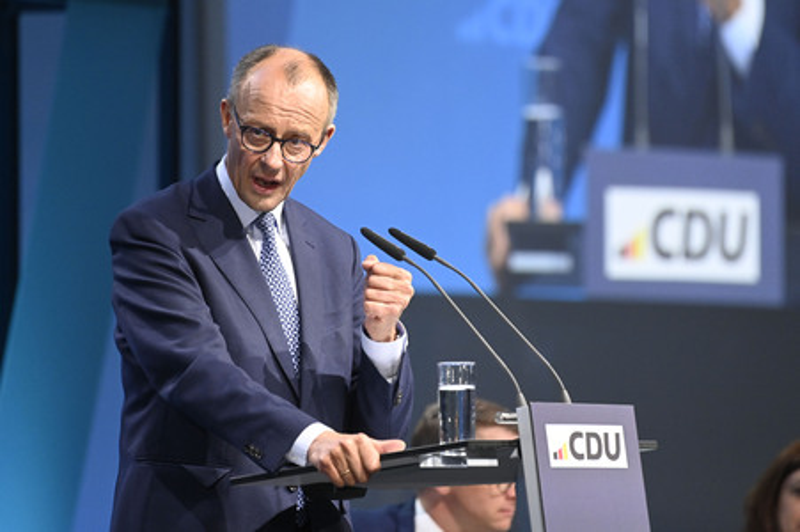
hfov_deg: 4.9
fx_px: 9326
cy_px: 266
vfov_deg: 3.3
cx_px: 400
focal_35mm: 420
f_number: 5.6
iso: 8000
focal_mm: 420
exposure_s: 1/500
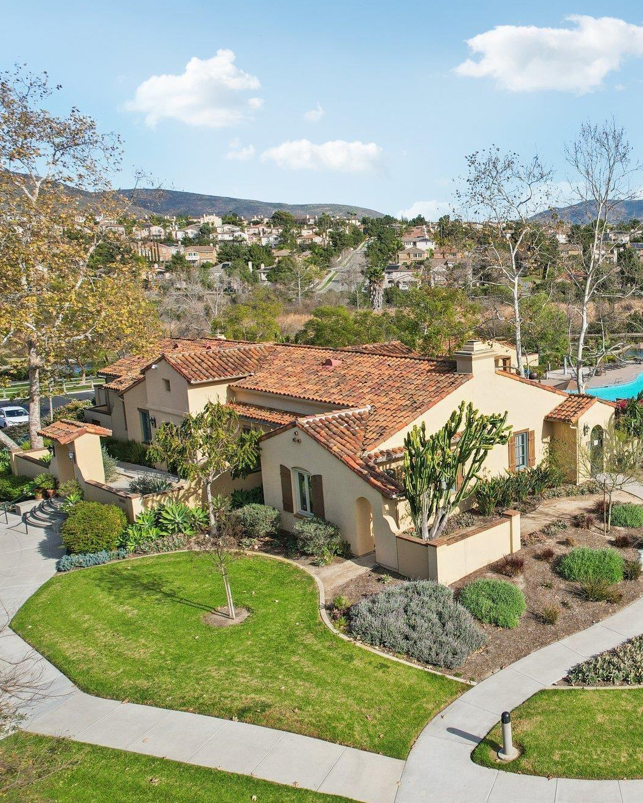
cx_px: 585
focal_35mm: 32
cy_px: 394
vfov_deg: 55.7
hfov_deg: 41.9
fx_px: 761
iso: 110
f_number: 2.8
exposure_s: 1/1600
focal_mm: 8.4
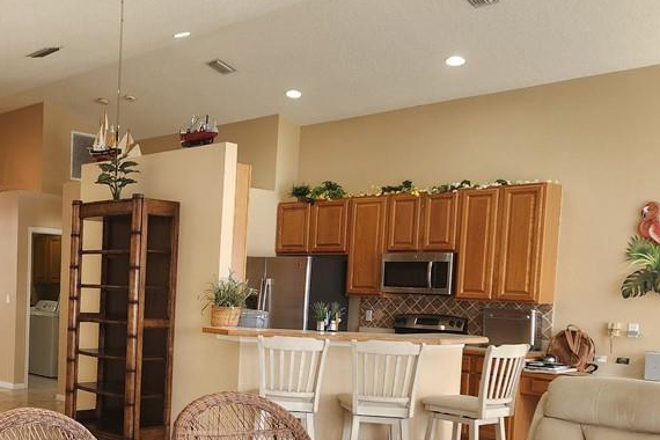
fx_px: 788
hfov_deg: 42.8
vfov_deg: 30.6
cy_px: 337
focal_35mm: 43
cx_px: 108
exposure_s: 1/120
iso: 80
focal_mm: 6.4
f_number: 1.8
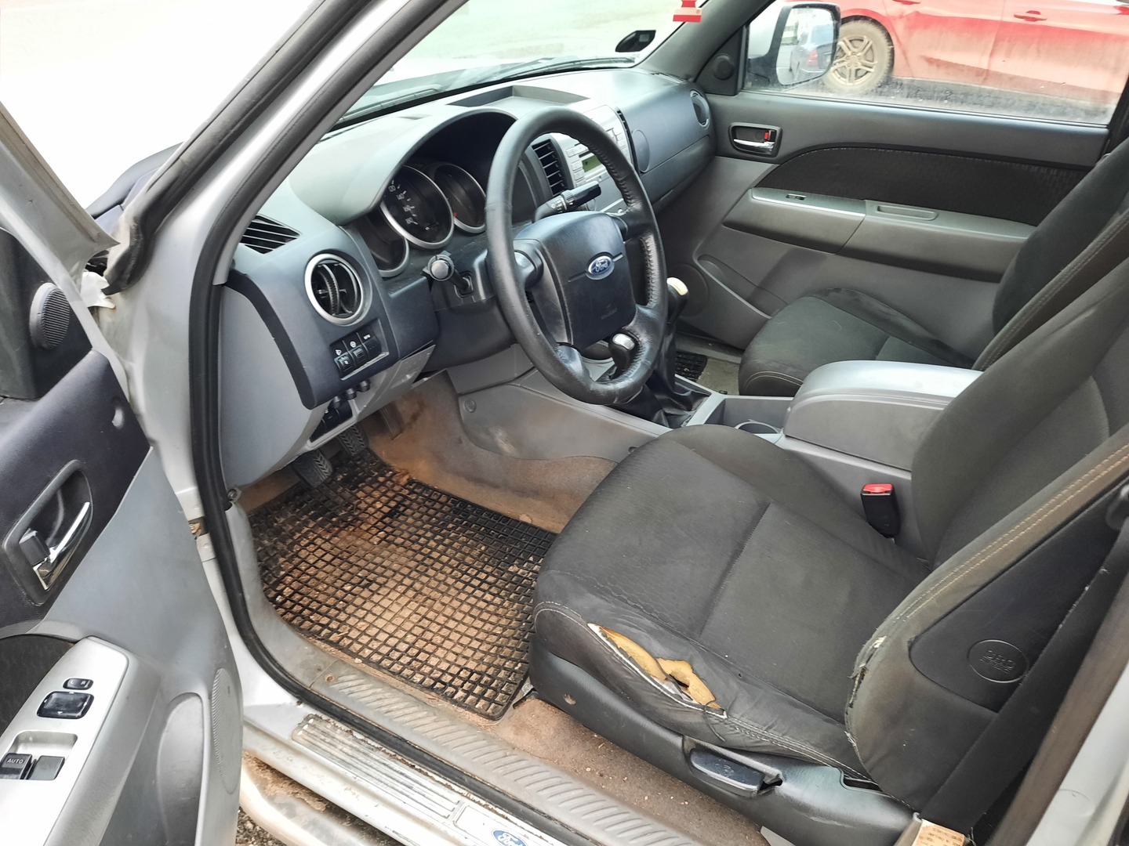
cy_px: 423
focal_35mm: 25
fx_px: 815
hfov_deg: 69.4
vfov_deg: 54.9
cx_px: 564
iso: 320
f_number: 2
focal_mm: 4.6
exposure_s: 1/25
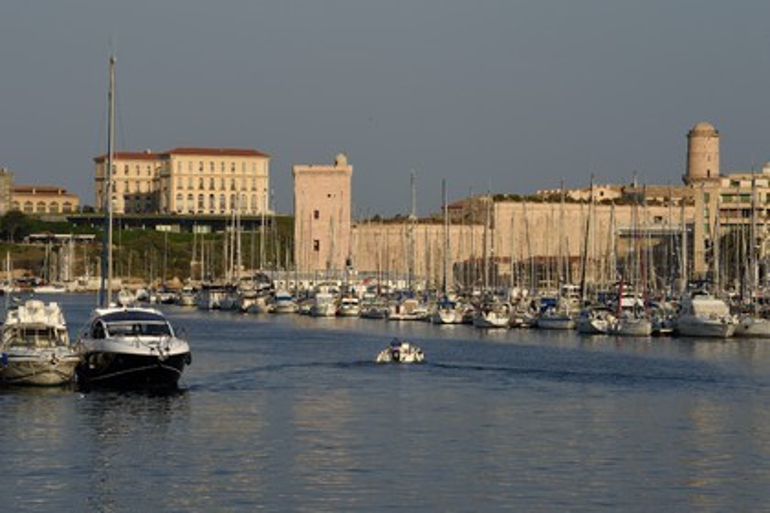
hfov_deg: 13.2
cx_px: 385
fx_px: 3315
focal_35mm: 155
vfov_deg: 8.9
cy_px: 256
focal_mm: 155
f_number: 11
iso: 200
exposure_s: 1/400
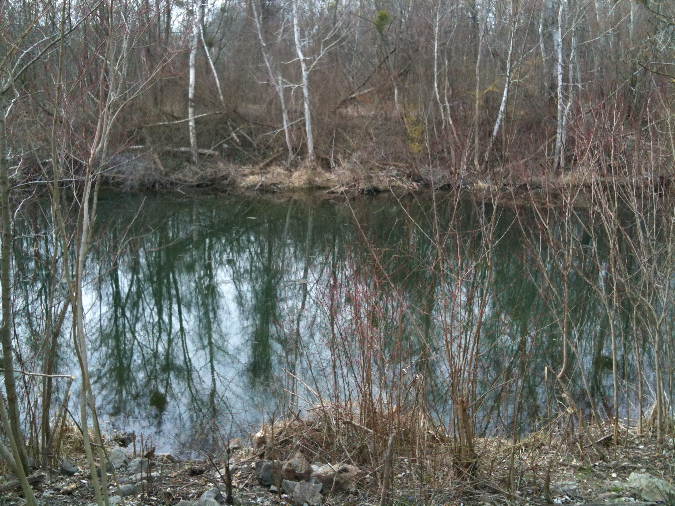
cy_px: 253
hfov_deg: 52.6
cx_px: 338
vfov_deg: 40.7
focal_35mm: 35
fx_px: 682
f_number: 2.8
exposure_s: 1/221
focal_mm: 3.85
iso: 64
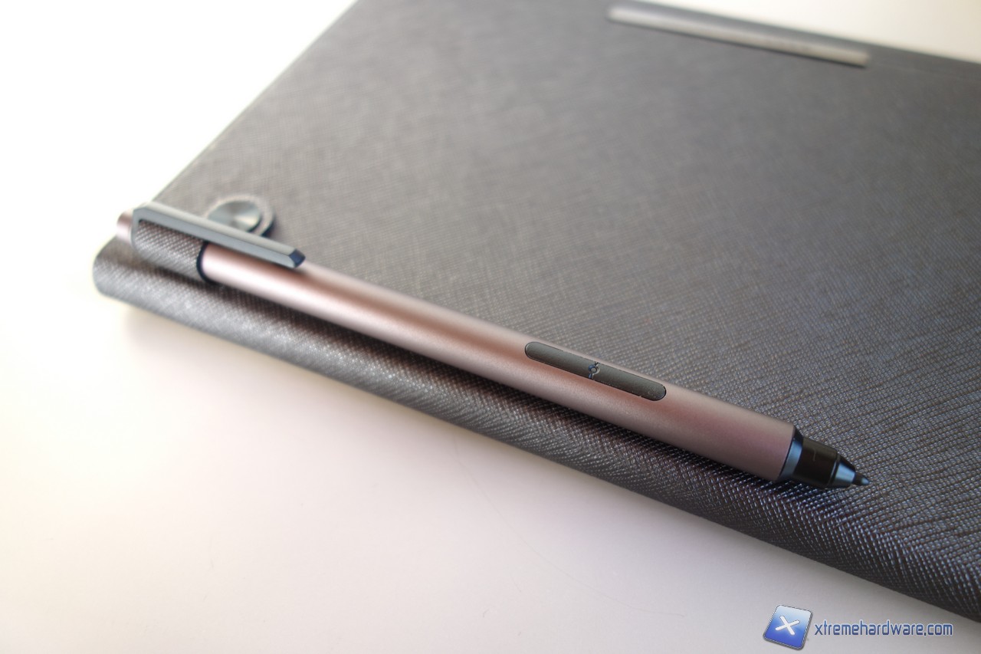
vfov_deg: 46.4
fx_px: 763
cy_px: 327
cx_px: 490
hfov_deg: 65.5
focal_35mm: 28
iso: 80
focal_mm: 10.4
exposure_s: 1/15
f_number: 2
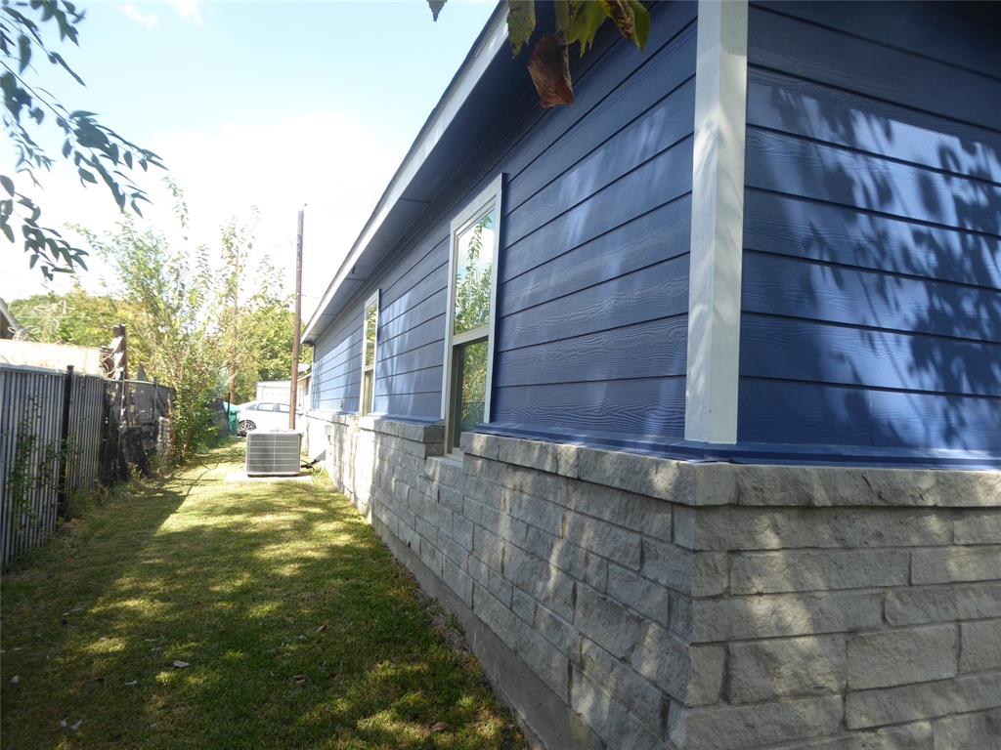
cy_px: 375
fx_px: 694
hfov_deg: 71.6
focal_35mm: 24
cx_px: 500
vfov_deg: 56.8
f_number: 3.3
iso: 80
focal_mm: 4.3
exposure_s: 1/250
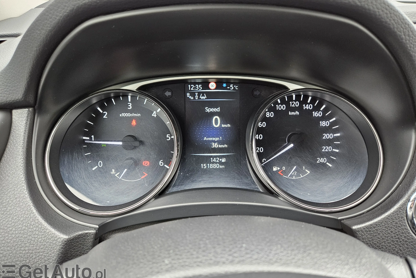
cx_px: 208
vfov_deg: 53.1
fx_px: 277
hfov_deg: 73.7
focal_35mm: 24
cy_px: 127
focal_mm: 5.4
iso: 400
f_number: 1.8
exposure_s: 1/100
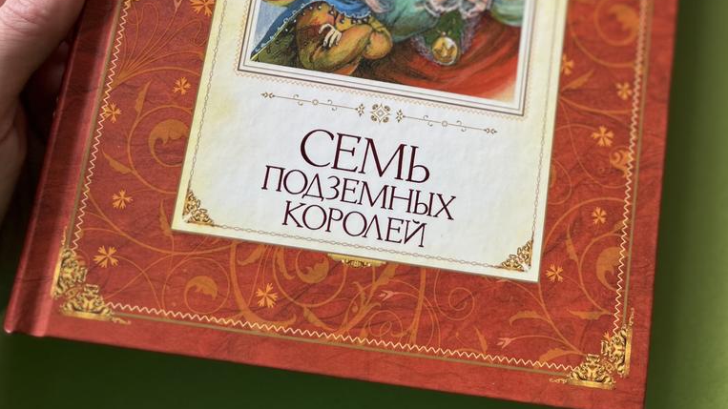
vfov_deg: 29.5
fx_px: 733
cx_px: 364
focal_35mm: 38
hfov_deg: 52.8
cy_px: 16
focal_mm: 5.7
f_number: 1.5
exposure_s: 1/376
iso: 50
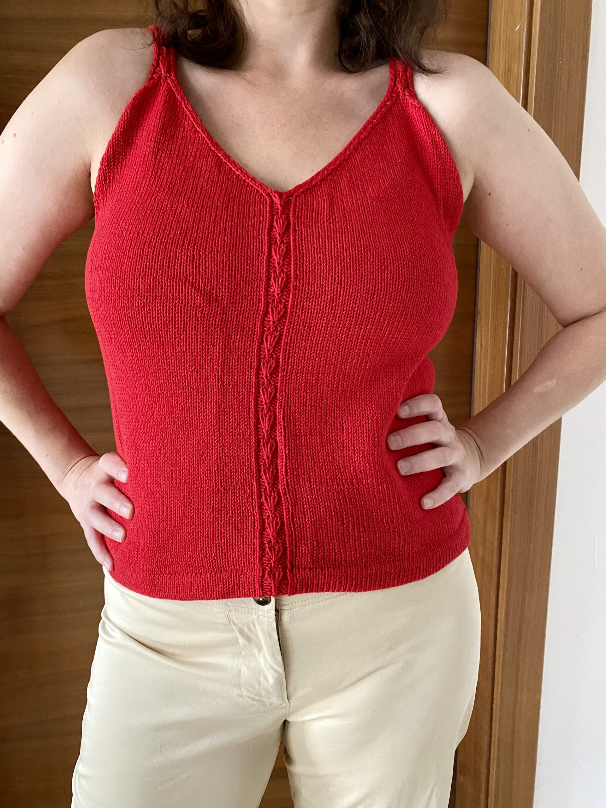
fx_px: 607
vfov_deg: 67.3
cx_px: 303
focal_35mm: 26
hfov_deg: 53.1
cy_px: 404
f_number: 1.8
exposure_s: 1/56
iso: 500
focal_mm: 4.25
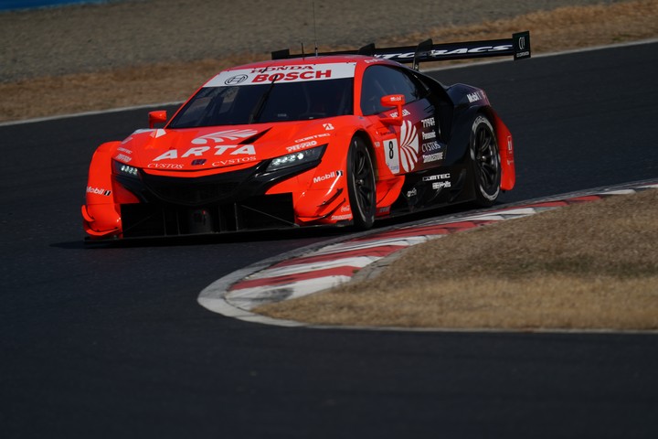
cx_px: 329
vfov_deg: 2.3
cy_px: 220
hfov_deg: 3.4
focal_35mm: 600
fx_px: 10966
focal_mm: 600
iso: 50
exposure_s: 1/640
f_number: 6.3
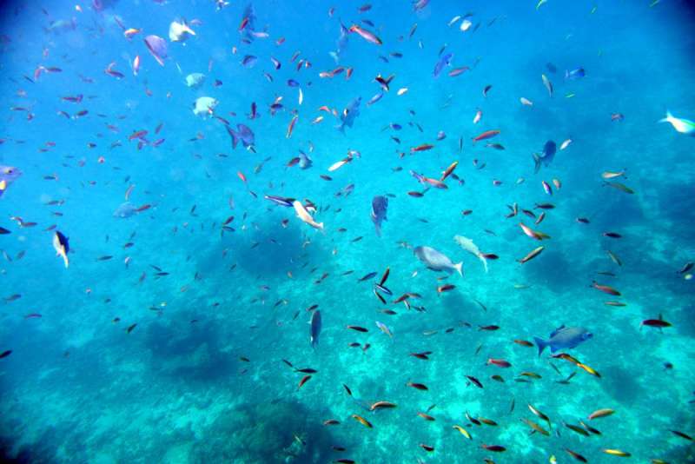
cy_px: 232
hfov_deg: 73.7
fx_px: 463
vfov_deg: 53.2
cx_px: 348
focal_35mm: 24
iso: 250
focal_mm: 24
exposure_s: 1/125
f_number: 5.6
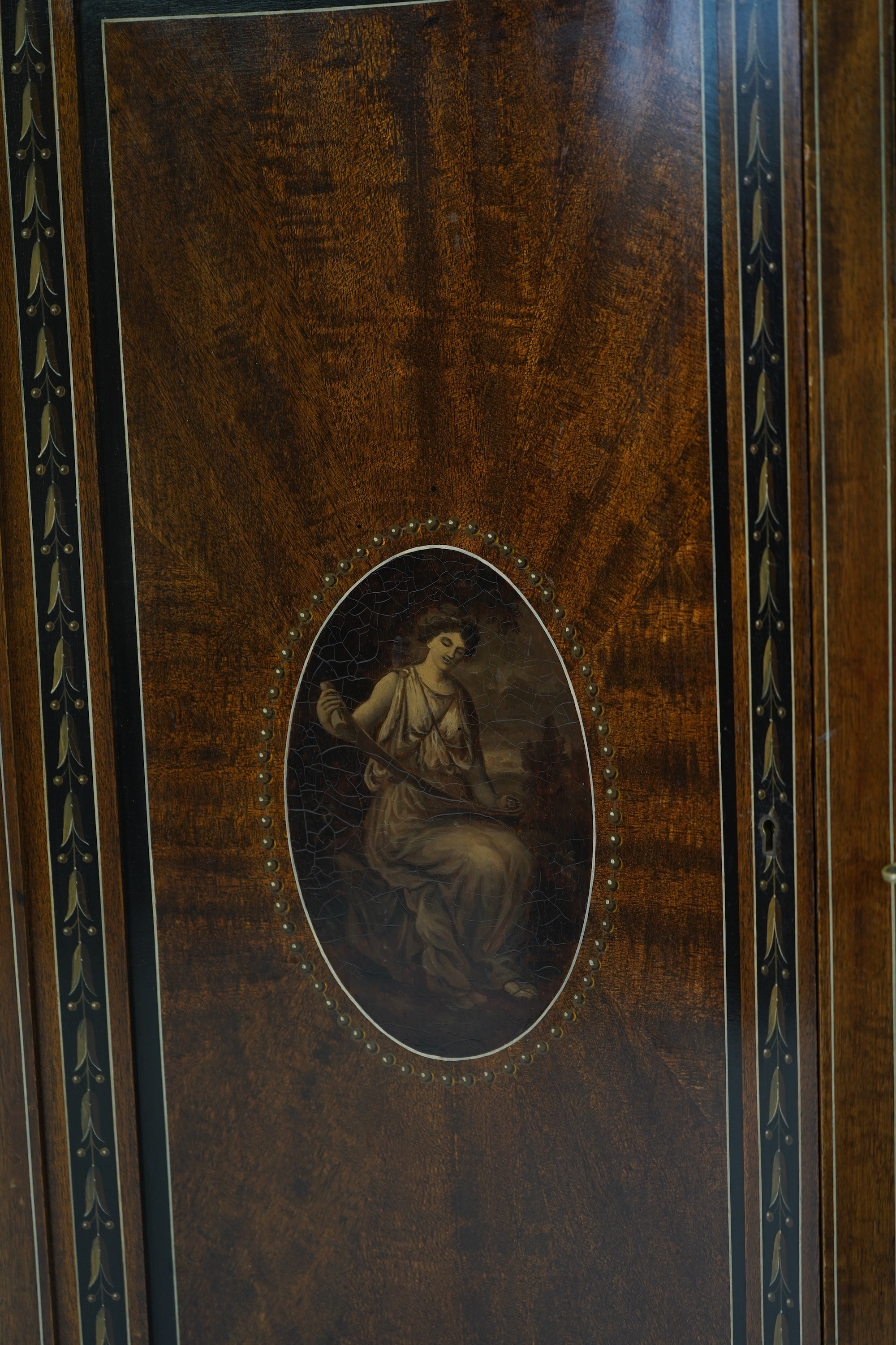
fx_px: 2314
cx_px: 448
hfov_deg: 21.9
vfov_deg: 32.4
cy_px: 672
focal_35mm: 62
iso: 500
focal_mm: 62
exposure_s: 1/60
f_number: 5.6
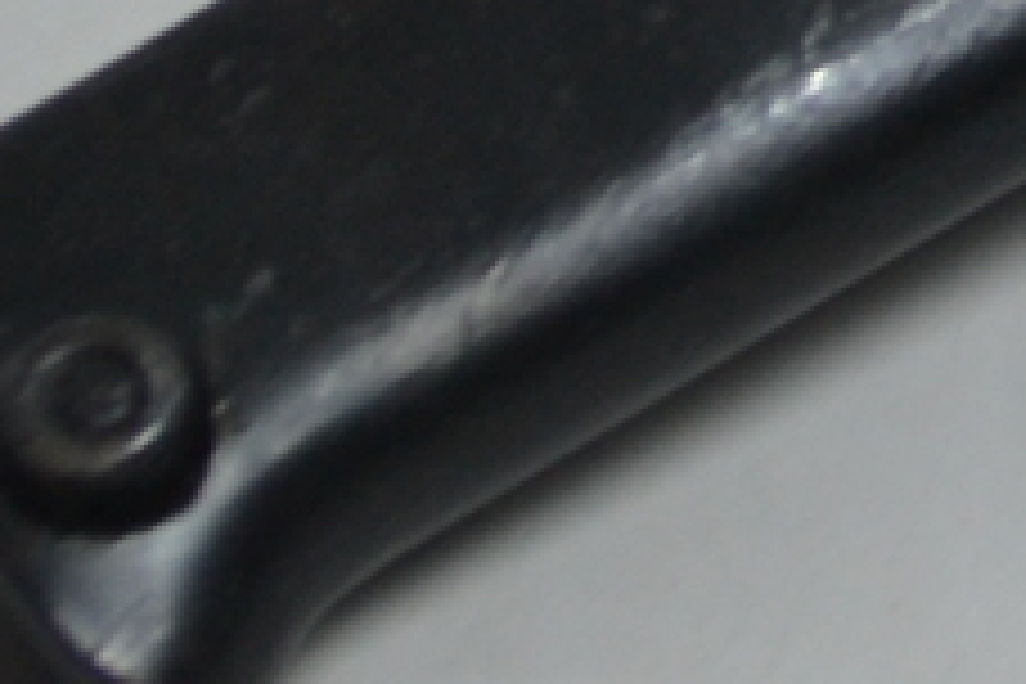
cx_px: 2480
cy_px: -1073
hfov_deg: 4.8
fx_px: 11998
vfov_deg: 3.2
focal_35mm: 421
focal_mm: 40
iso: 400
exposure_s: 1/20
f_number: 5.3
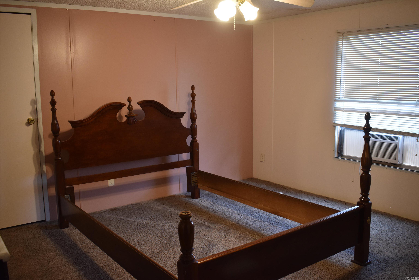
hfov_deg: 57.2
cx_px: 210
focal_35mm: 33
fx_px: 384
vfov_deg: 40.0
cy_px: 140
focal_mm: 22
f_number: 4
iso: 500
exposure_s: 1/60
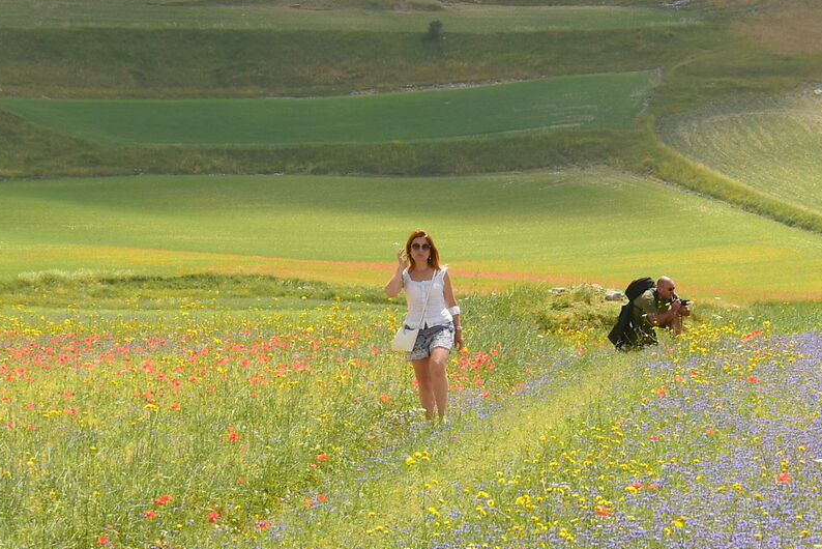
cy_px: 216
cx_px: 481
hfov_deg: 8.0
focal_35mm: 257
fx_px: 5870
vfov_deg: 5.4
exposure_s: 1/250
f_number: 9
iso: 100
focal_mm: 85
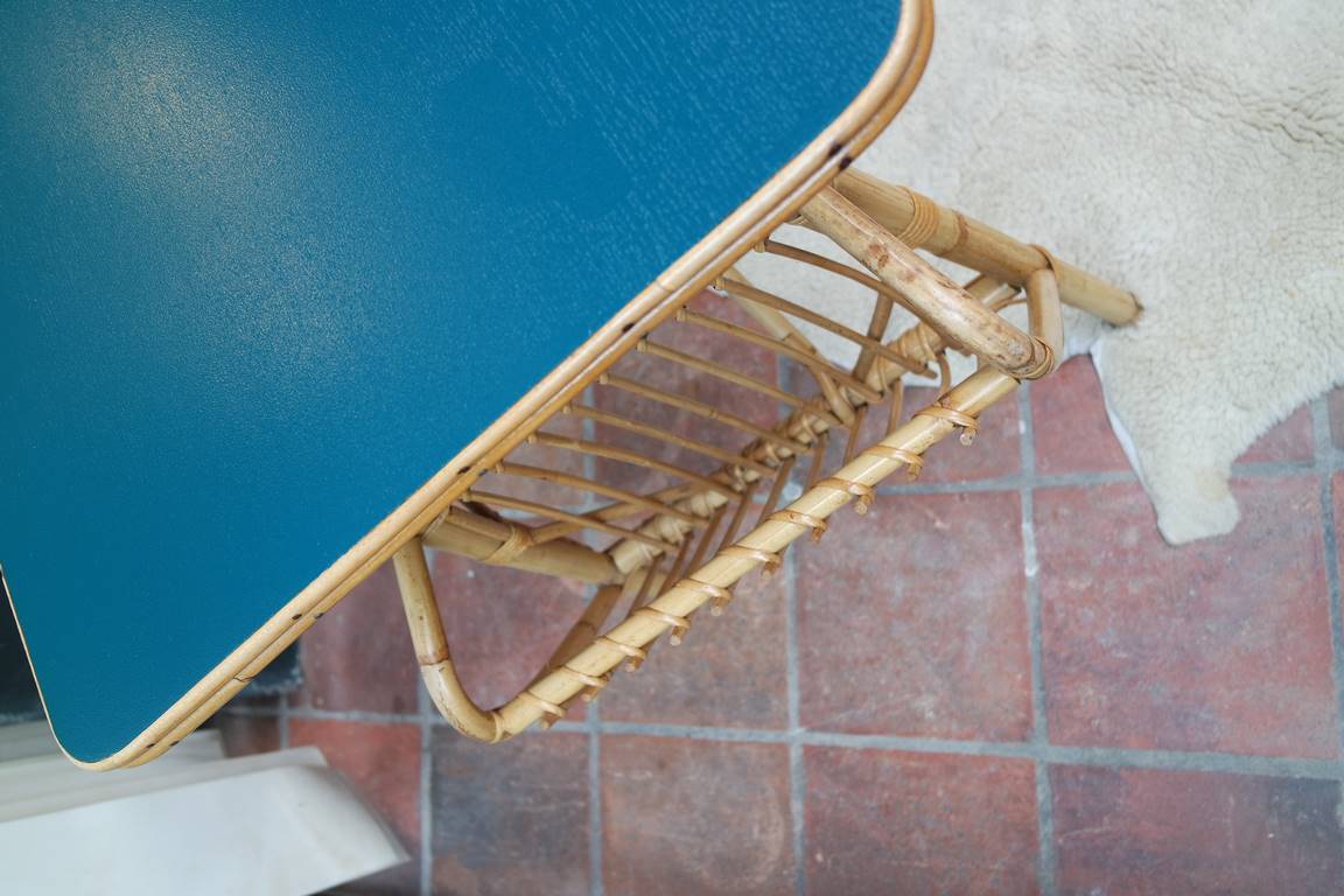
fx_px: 1120
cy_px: 448
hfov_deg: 61.9
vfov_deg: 43.6
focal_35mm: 30
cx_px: 672
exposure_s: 1/60
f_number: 3.5
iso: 200
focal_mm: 20
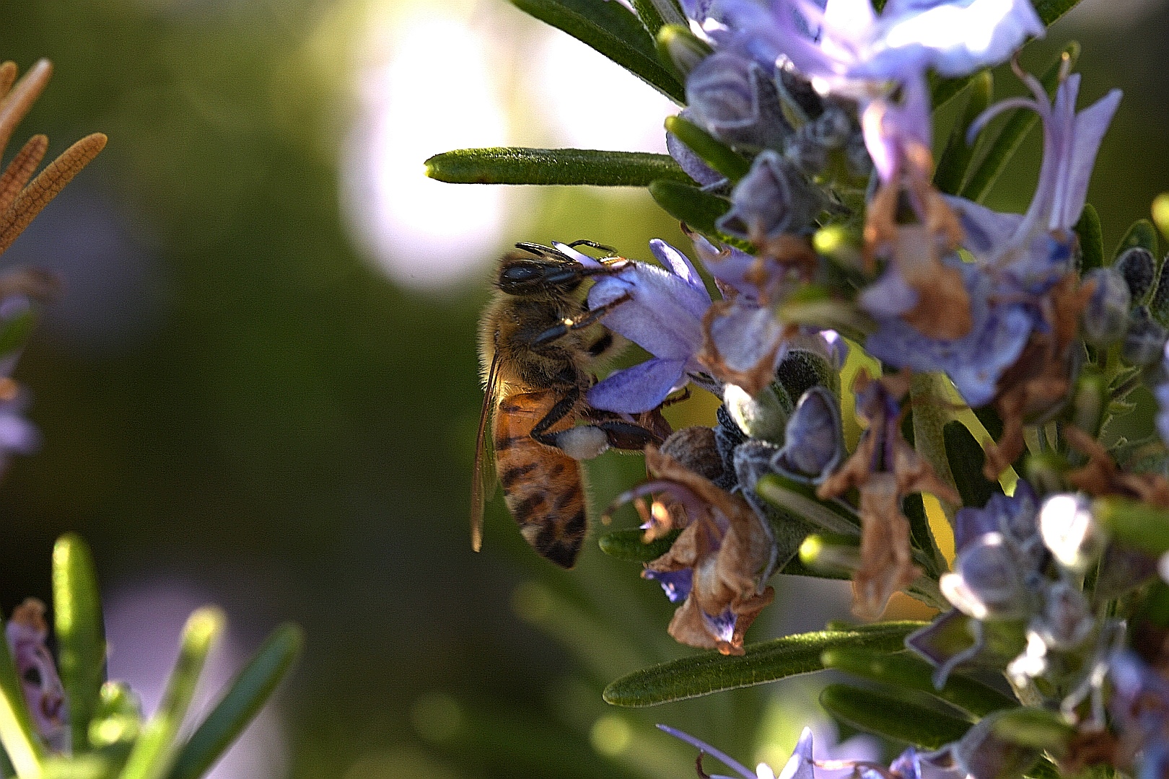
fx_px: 3409
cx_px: 584
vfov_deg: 13.0
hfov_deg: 19.5
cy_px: 390
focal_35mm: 105
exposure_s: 1/100
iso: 100
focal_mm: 105
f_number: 13
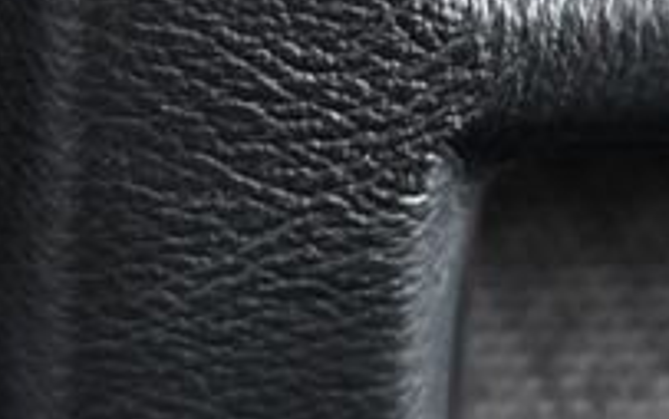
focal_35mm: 154
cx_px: -343
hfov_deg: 12.9
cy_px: -193
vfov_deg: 8.4
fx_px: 2809
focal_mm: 30
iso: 1250
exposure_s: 1/30
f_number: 2.8
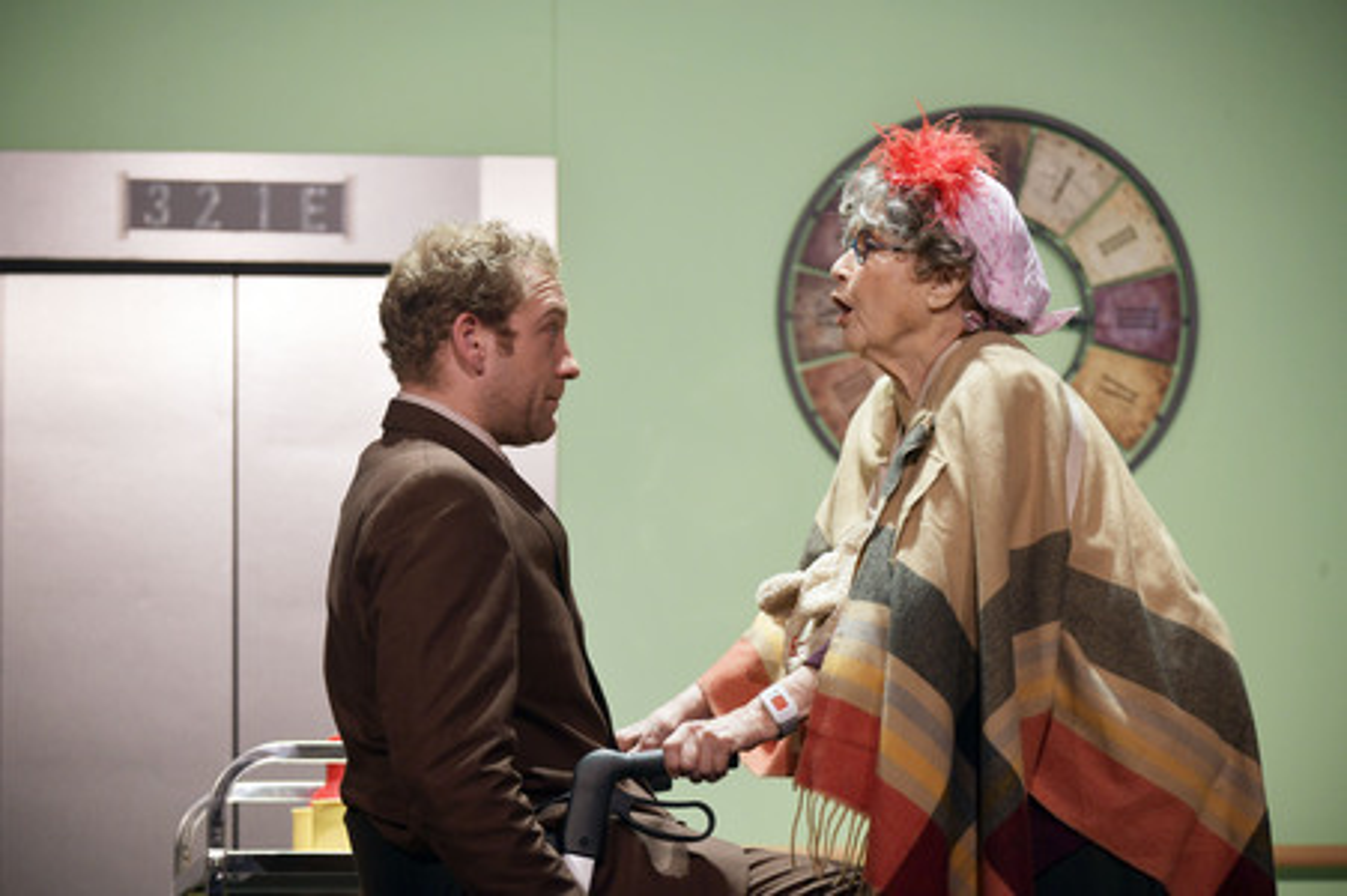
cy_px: 448
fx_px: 5795
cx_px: 674
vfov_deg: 8.8
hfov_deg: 13.3
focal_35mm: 155
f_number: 5.6
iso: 720
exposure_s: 1/160
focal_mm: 155
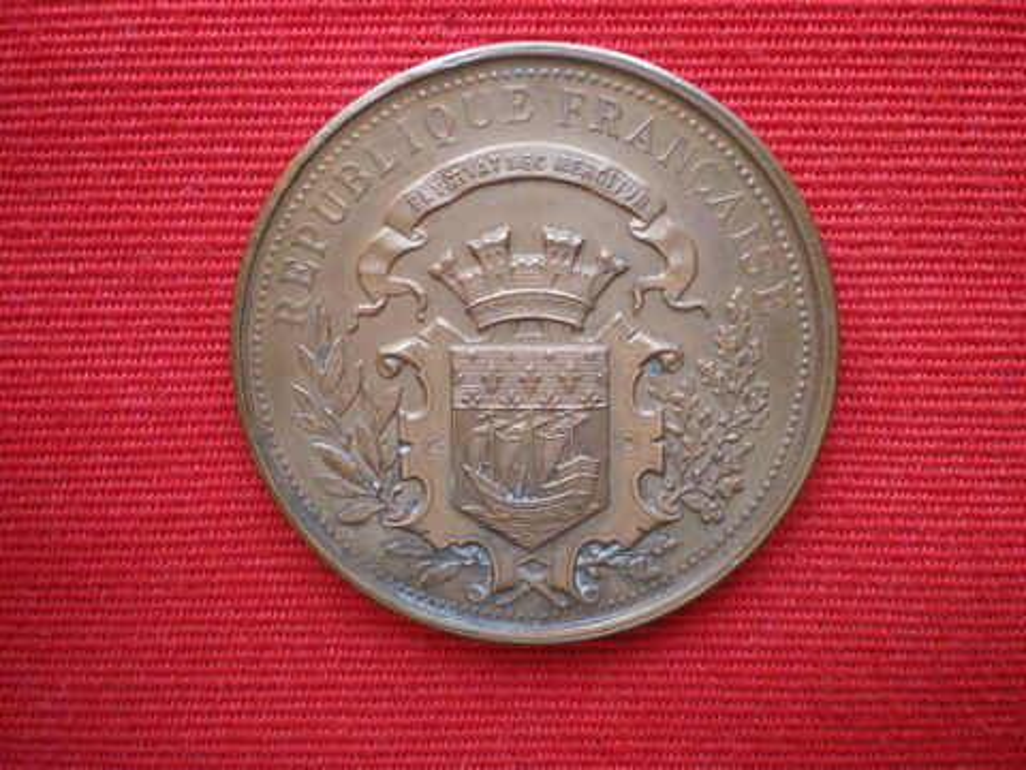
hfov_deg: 49.0
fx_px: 1126
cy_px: 385
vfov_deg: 37.7
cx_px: 513
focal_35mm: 38
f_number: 3.1
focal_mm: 6.3
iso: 200
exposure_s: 1/50
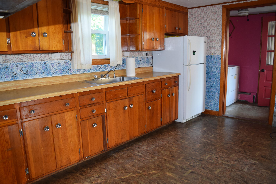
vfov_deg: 47.9
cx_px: 138
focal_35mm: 27
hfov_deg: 67.4
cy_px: 92
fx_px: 207
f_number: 4.5
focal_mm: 18
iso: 800
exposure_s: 1/80
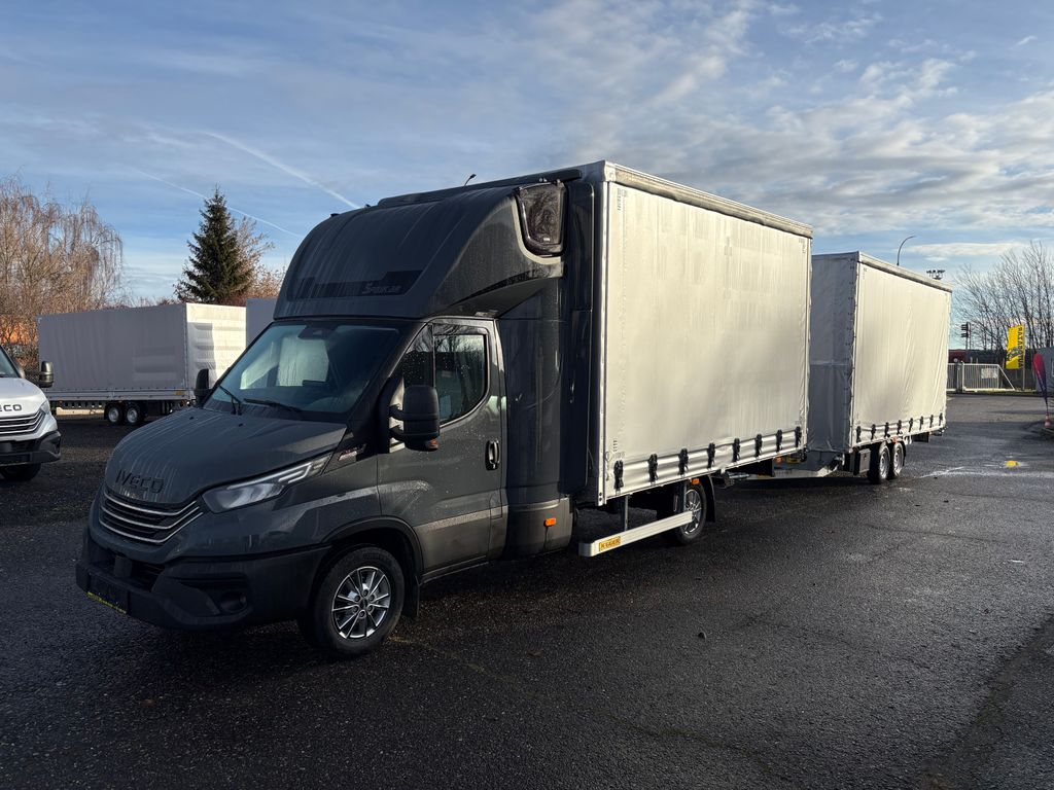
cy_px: 395
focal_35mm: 26
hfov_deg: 67.3
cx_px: 527
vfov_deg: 53.1
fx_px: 792
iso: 64
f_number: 1.6
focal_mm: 5.96
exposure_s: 1/3831
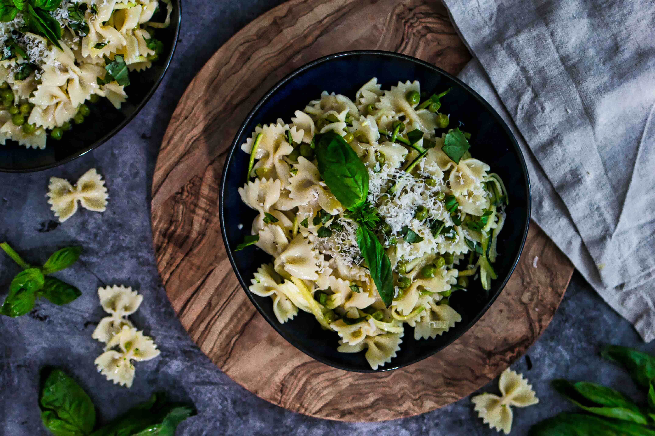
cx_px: 328
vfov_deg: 19.4
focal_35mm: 70
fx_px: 1273
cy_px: 218
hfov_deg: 28.9
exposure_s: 1/80
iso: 4000
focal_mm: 35
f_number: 1.8
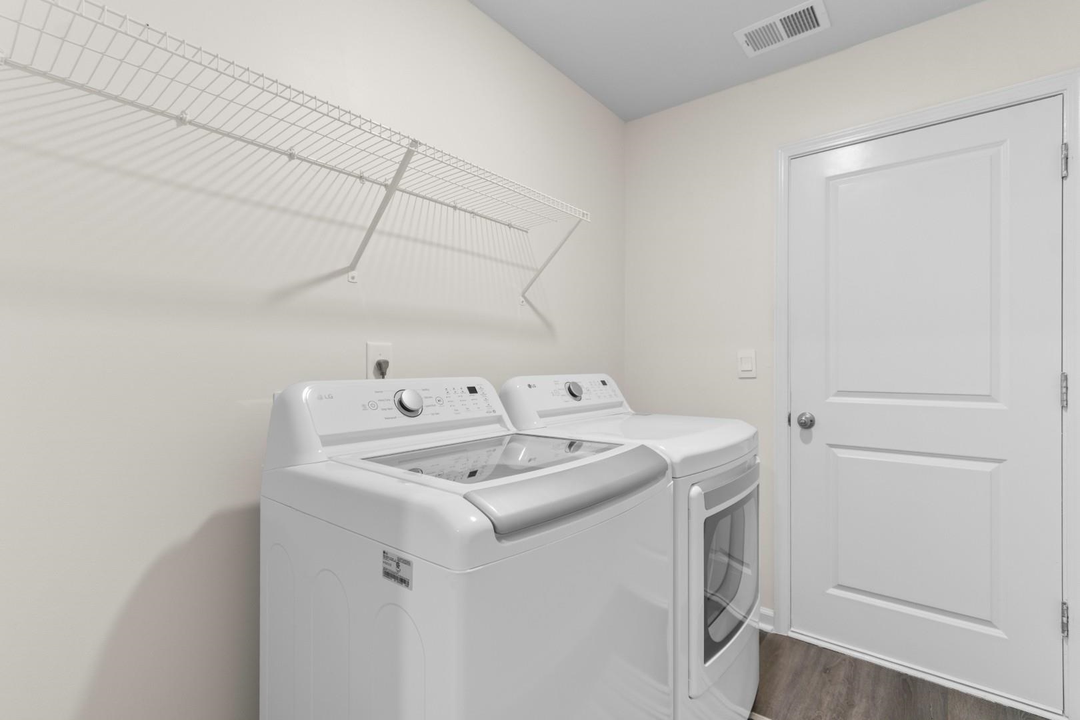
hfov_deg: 100.4
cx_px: 540
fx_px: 450
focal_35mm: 15
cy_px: 360
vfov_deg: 77.3
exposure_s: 1/3
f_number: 4.5
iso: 100
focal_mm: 10
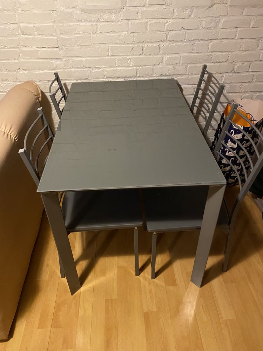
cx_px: 132
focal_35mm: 26
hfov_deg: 53.1
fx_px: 263
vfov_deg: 67.3
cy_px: 176
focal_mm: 4.25
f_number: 1.8
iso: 800
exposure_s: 1/28
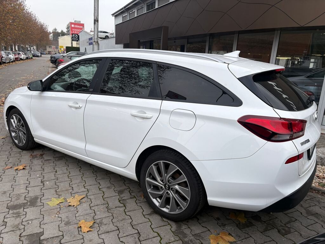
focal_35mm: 26
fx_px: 244
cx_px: 162
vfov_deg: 53.1
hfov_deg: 67.3
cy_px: 122
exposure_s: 1/810
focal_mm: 5.96
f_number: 1.6
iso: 50
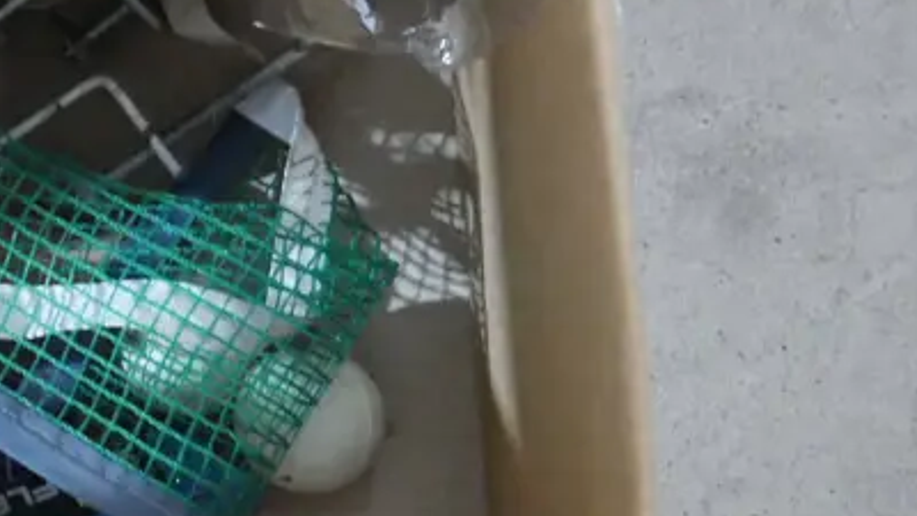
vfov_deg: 15.4
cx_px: -238
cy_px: 158
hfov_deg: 24.2
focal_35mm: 78
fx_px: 1897
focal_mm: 14
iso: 3200
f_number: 3.5
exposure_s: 1/20
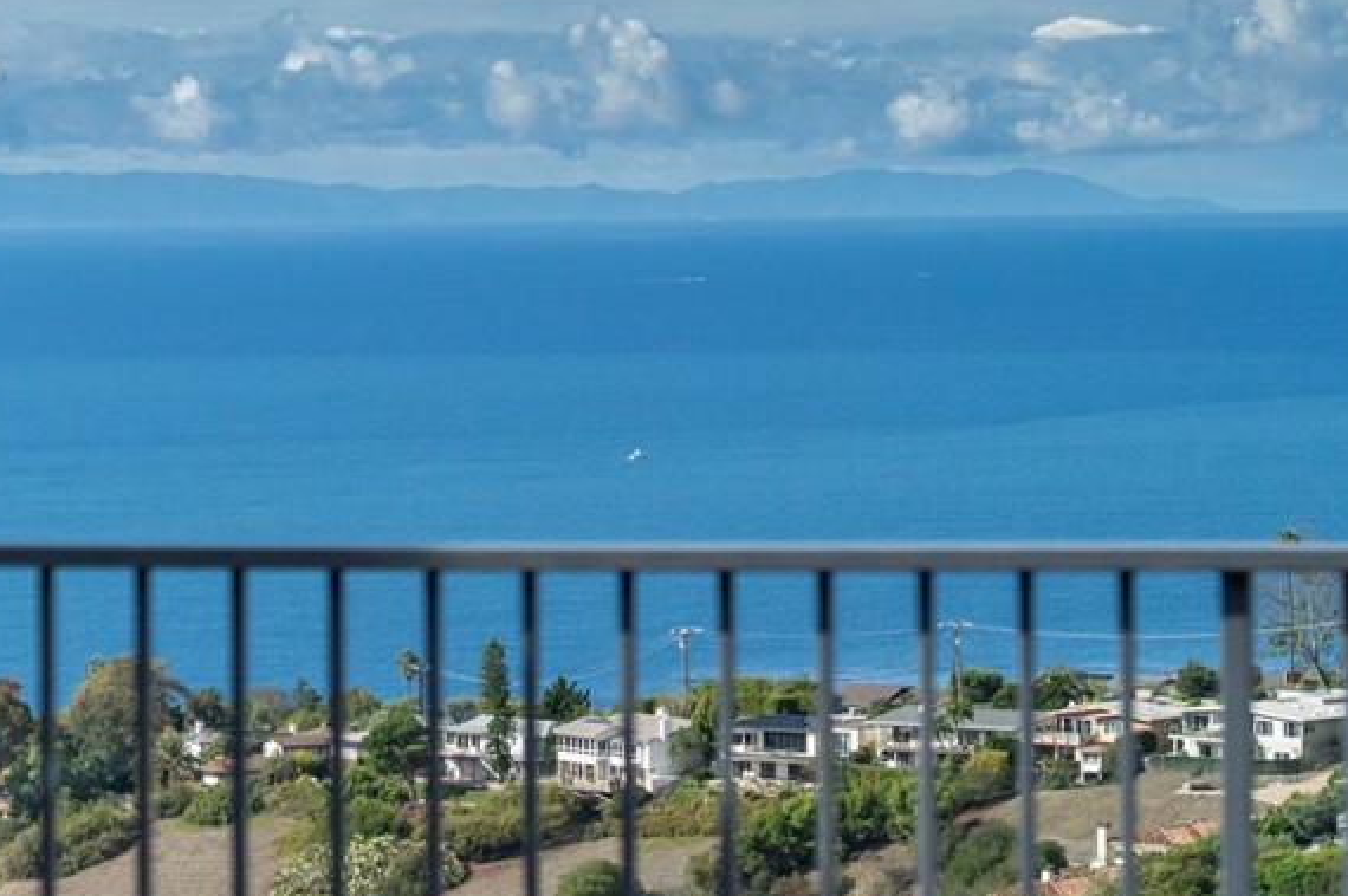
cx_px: 350
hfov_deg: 12.1
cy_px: 262
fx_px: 6322
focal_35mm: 169
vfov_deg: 8.1
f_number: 5.6
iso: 1250
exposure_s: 1/8000
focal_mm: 94
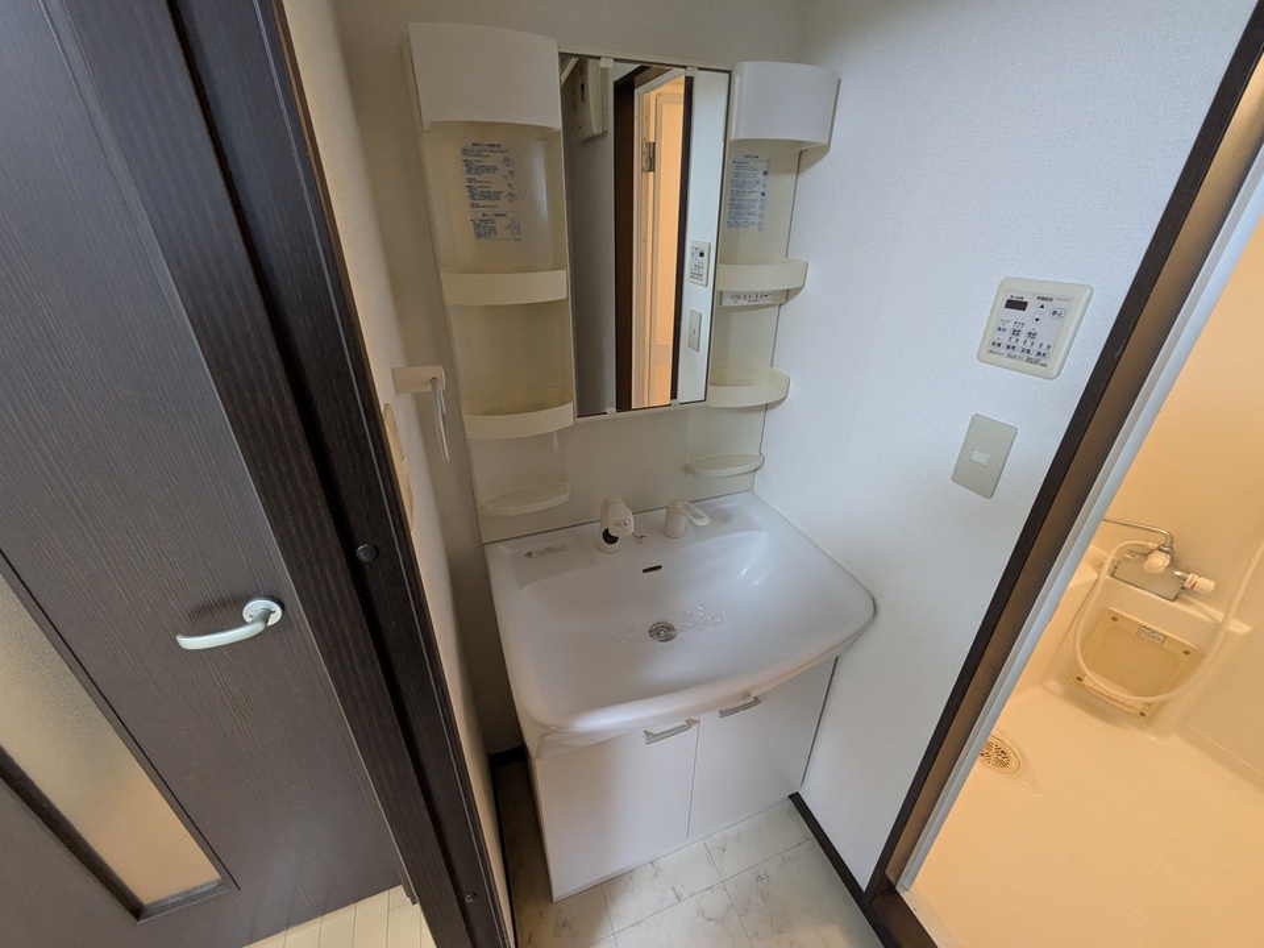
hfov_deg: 102.1
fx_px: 511
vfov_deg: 85.7
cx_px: 632
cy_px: 474
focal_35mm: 14
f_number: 2.2
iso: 514
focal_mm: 1.83
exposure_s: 1/24
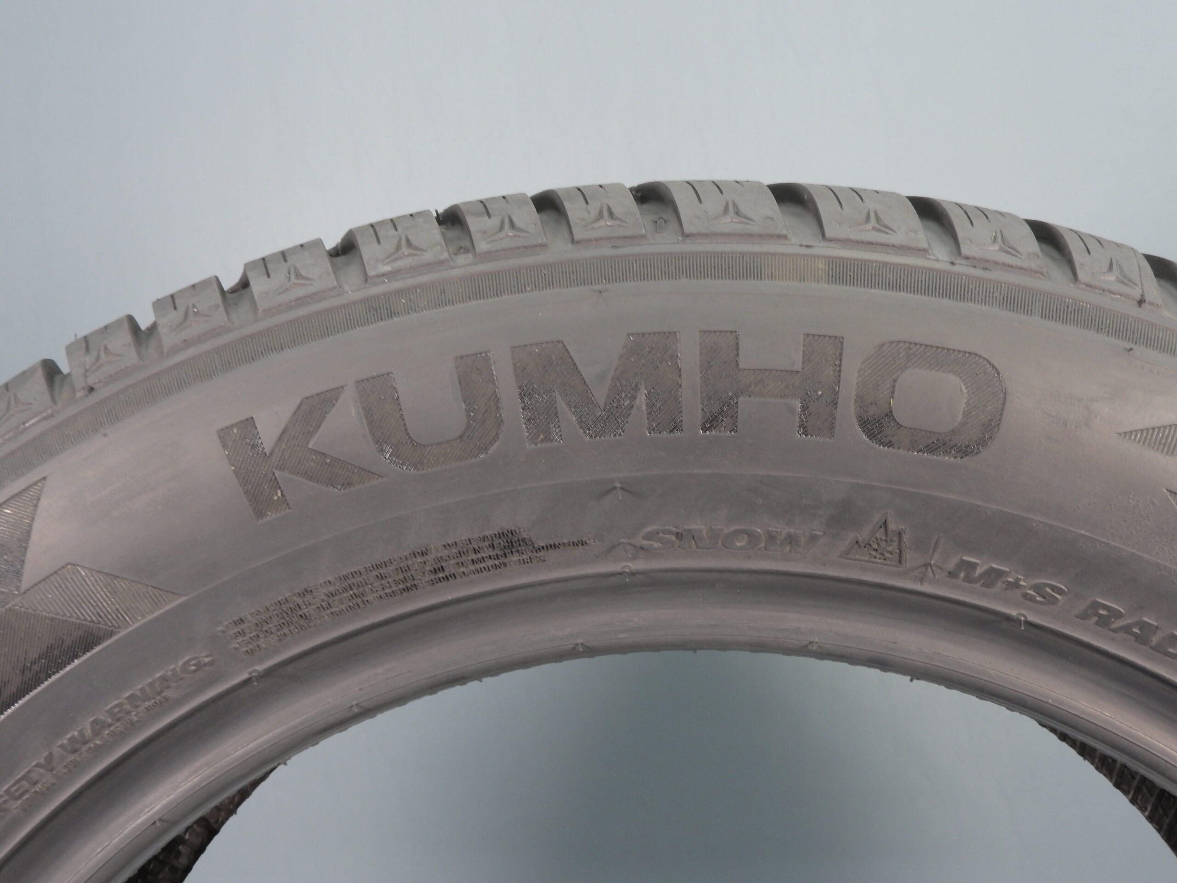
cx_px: 588
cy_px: 442
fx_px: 1190
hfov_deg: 52.6
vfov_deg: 40.7
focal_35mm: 35
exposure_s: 1/8
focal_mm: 6.3
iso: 100
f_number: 4.8
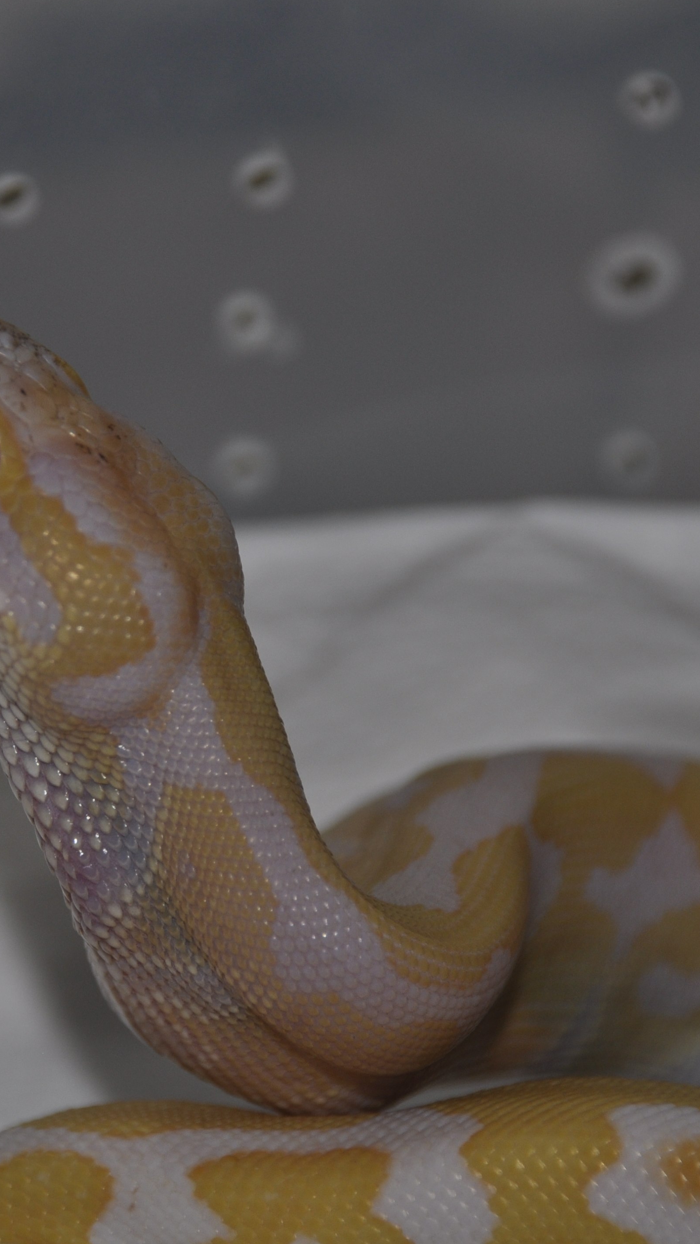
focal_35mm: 320
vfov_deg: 6.7
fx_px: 10553
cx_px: 216
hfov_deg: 3.8
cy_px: 621
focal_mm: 135
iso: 200
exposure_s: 1/125
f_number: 5.6
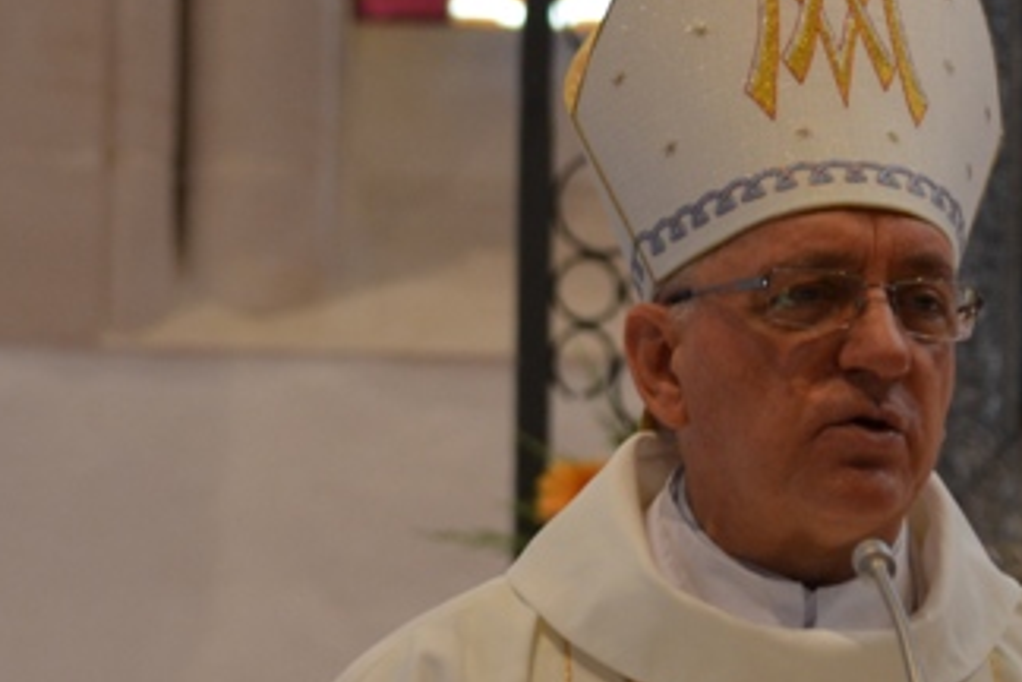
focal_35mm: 255
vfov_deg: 5.4
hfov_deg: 8.0
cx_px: 931
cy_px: 434
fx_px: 7239
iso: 450
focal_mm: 86
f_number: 4.5
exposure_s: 1/60
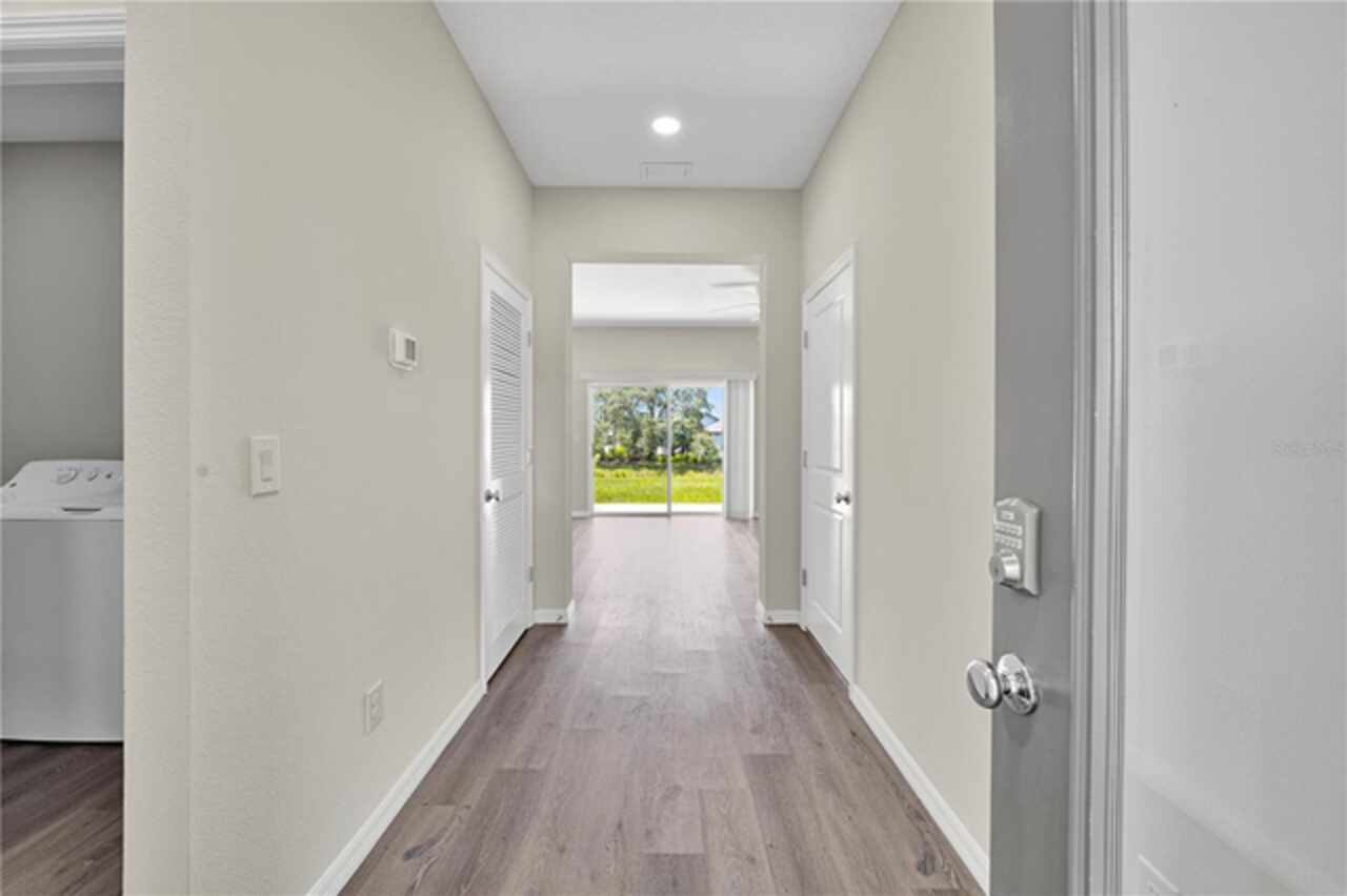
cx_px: 674
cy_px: 448
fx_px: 524
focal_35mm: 14
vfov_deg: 81.1
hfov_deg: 104.3
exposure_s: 1/4
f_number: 9
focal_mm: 14
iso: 125
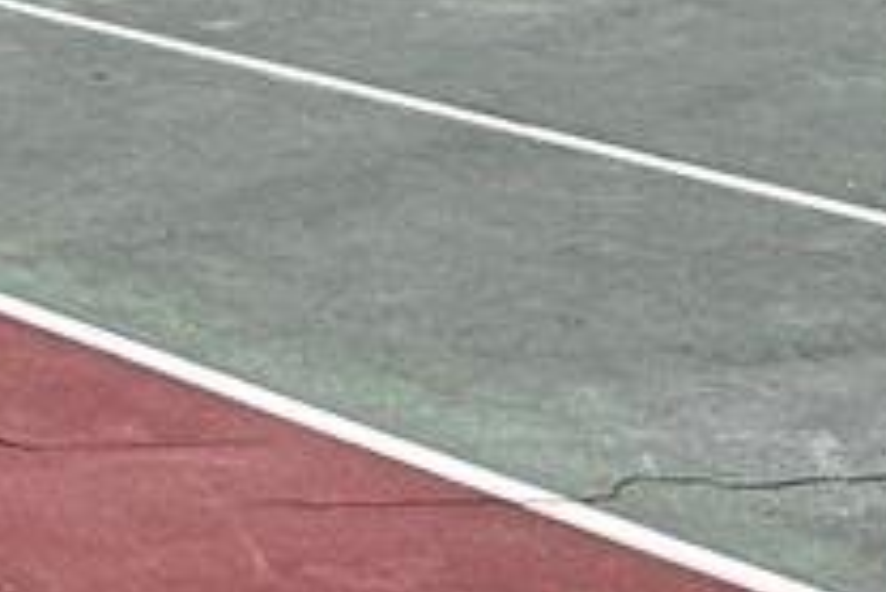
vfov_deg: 12.1
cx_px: 64
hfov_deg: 17.9
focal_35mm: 112
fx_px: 2758
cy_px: 17
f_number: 2.2
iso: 40
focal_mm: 2.22
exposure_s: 1/1927
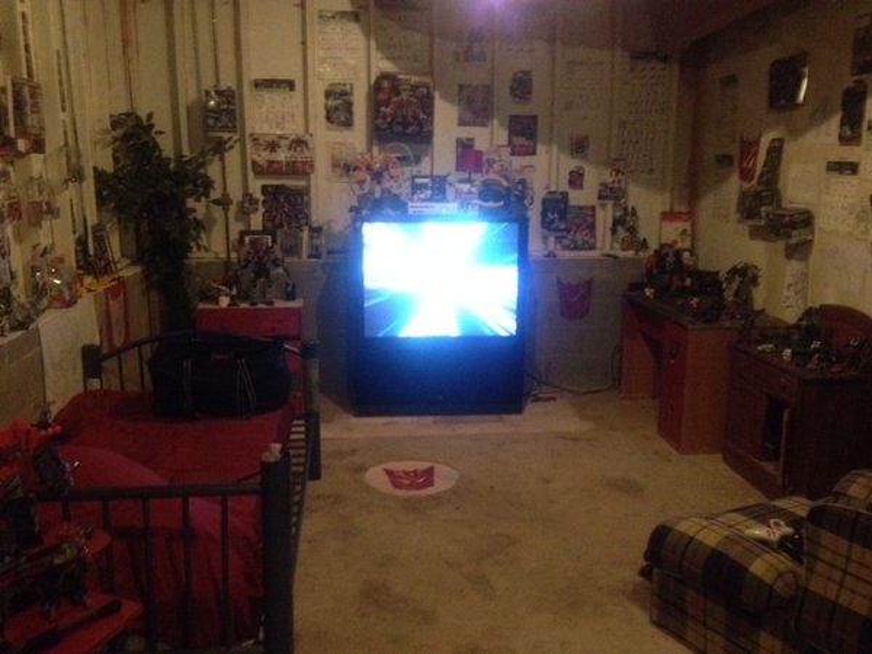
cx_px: 436
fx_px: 882
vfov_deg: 40.7
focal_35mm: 35
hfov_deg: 52.6
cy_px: 327
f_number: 2.4
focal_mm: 4.28
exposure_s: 1/15
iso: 800
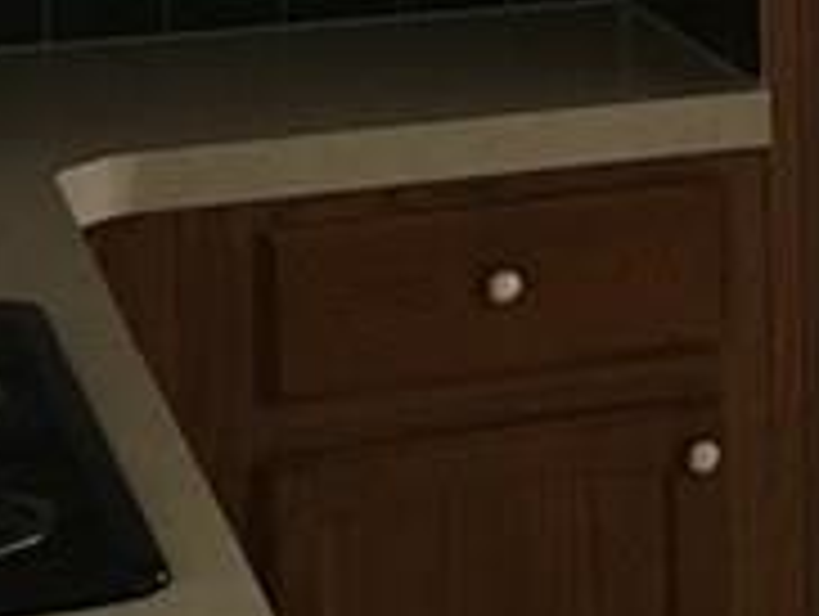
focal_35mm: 163
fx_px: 3862
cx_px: 1980
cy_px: -364
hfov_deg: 10.4
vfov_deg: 8.9
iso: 64
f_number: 2.2
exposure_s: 1/15
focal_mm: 4.15
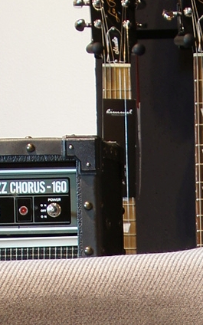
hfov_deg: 4.5
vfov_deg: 7.1
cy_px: 576
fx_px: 2556
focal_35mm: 289
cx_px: 307
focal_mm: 35
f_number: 9
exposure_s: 1
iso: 100
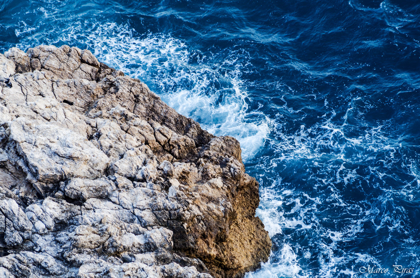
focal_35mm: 300
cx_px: 210
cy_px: 139
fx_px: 3492
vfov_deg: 4.6
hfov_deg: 6.9
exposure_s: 1/45
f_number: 8
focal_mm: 200
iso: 140
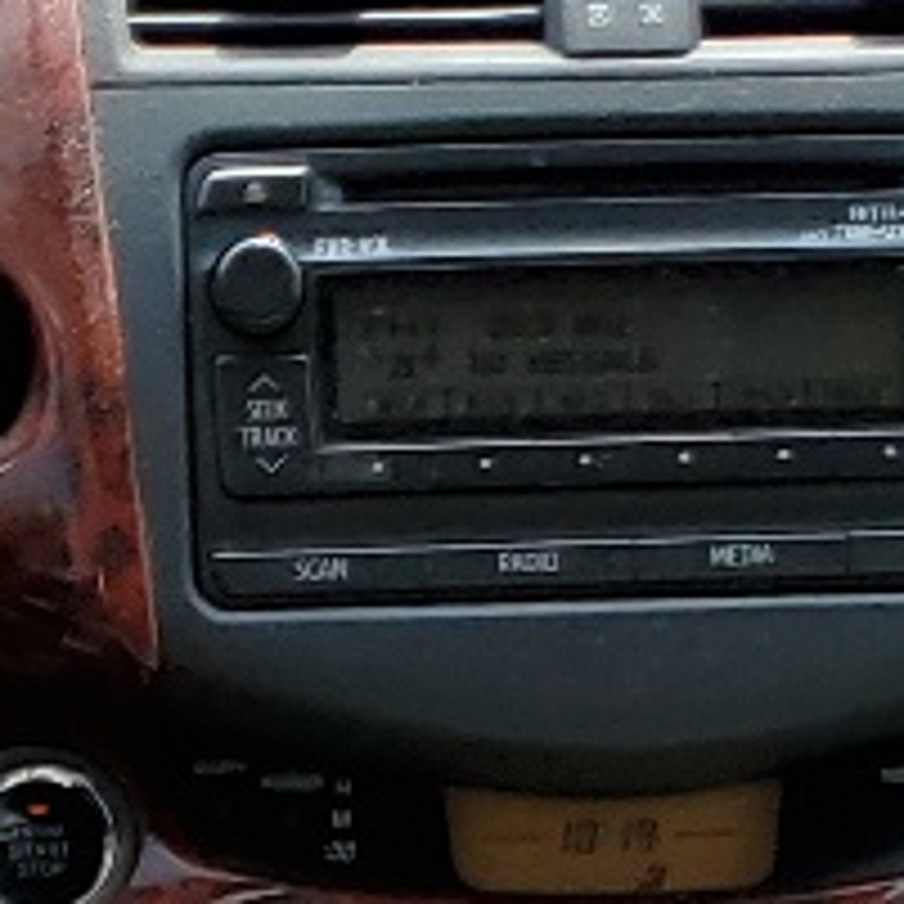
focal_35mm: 183
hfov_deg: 9.6
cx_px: 346
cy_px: 2199
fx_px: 5407
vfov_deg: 8.7
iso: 50
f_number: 1.5
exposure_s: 1/1250
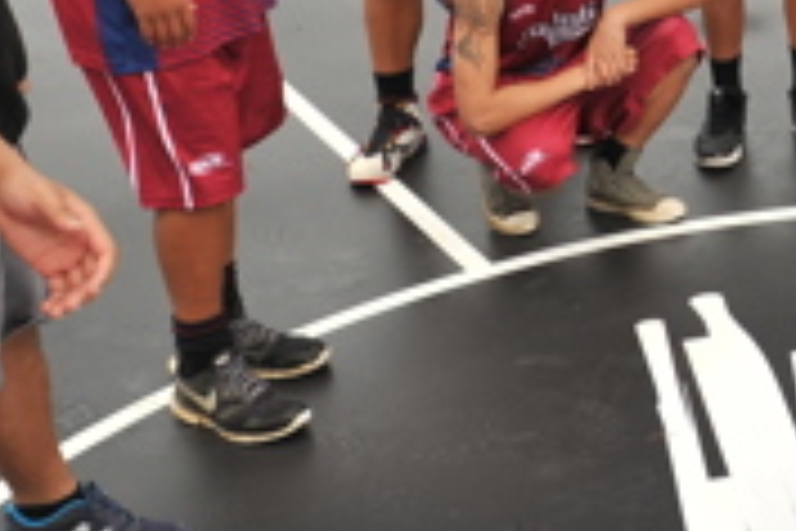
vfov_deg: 14.6
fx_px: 2034
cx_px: 958
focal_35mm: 92
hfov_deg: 20.7
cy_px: 4
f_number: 5.6
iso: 800
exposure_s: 1/1250
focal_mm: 24
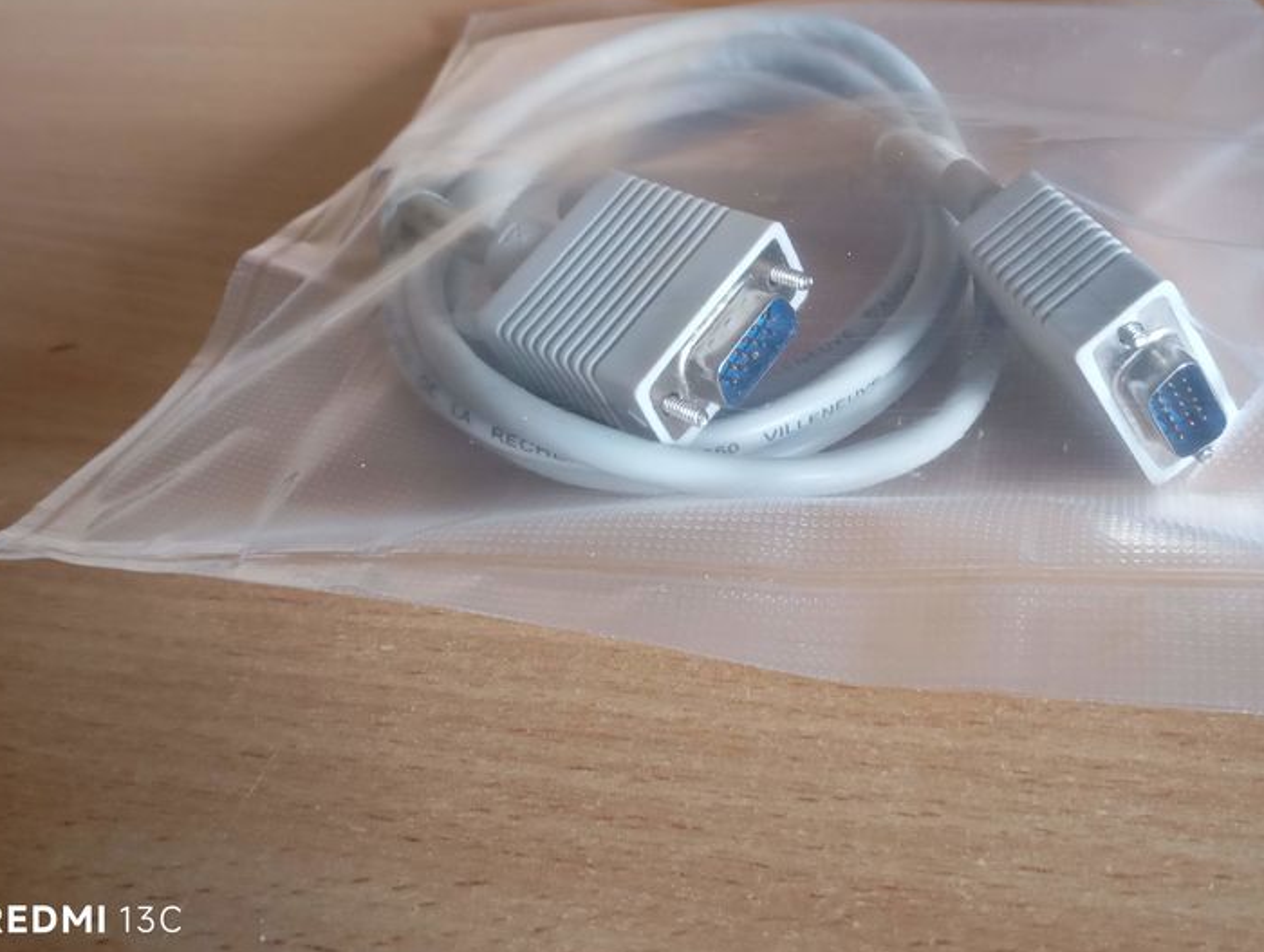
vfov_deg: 35.7
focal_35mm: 40
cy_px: 310
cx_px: 823
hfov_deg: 46.1
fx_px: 1463
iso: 1243
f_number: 1.8
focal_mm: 4.27
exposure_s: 1/20
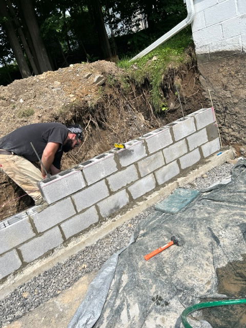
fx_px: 246
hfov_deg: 53.1
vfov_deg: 67.3
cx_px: 123
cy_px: 164
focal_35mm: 26
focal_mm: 5.7
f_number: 1.5
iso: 50
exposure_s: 1/3704
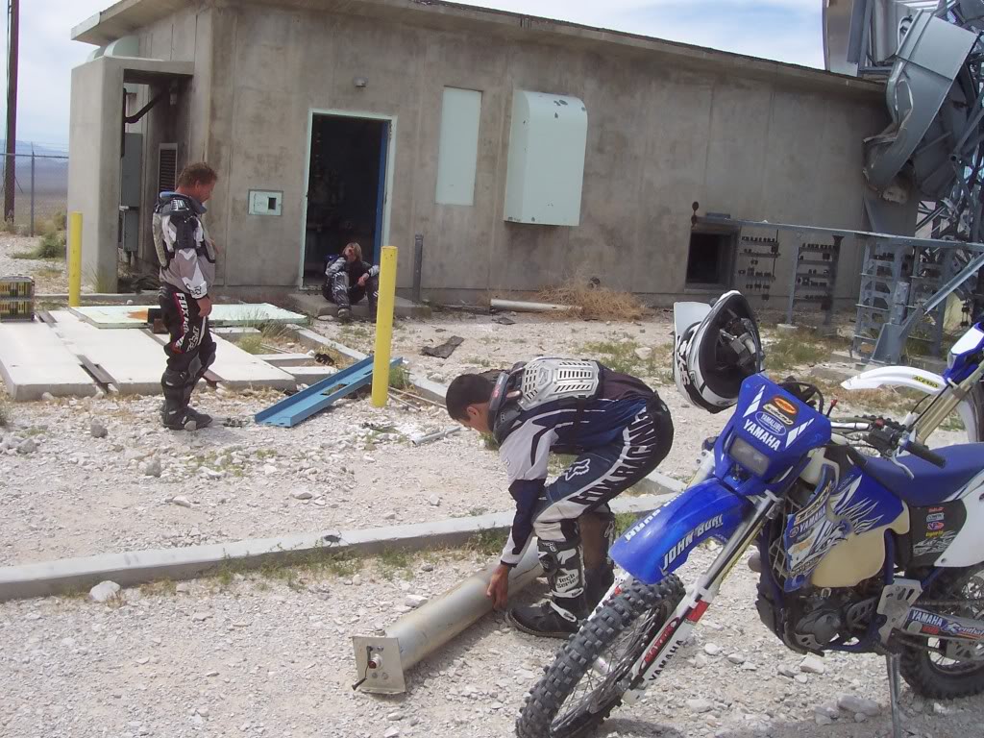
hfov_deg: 50.1
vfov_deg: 38.7
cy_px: 369
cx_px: 492
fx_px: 1052
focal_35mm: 37
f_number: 5.6
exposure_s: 1/750
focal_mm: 5.6
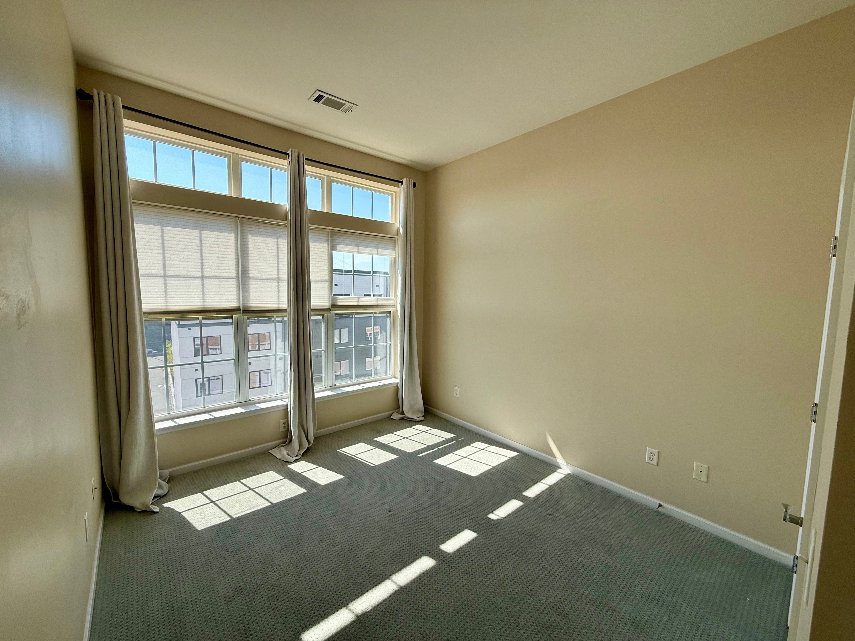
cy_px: 320
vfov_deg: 85.7
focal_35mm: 14
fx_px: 346
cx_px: 428
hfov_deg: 102.1
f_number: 2.2
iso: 64
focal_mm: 2.22
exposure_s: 1/1017
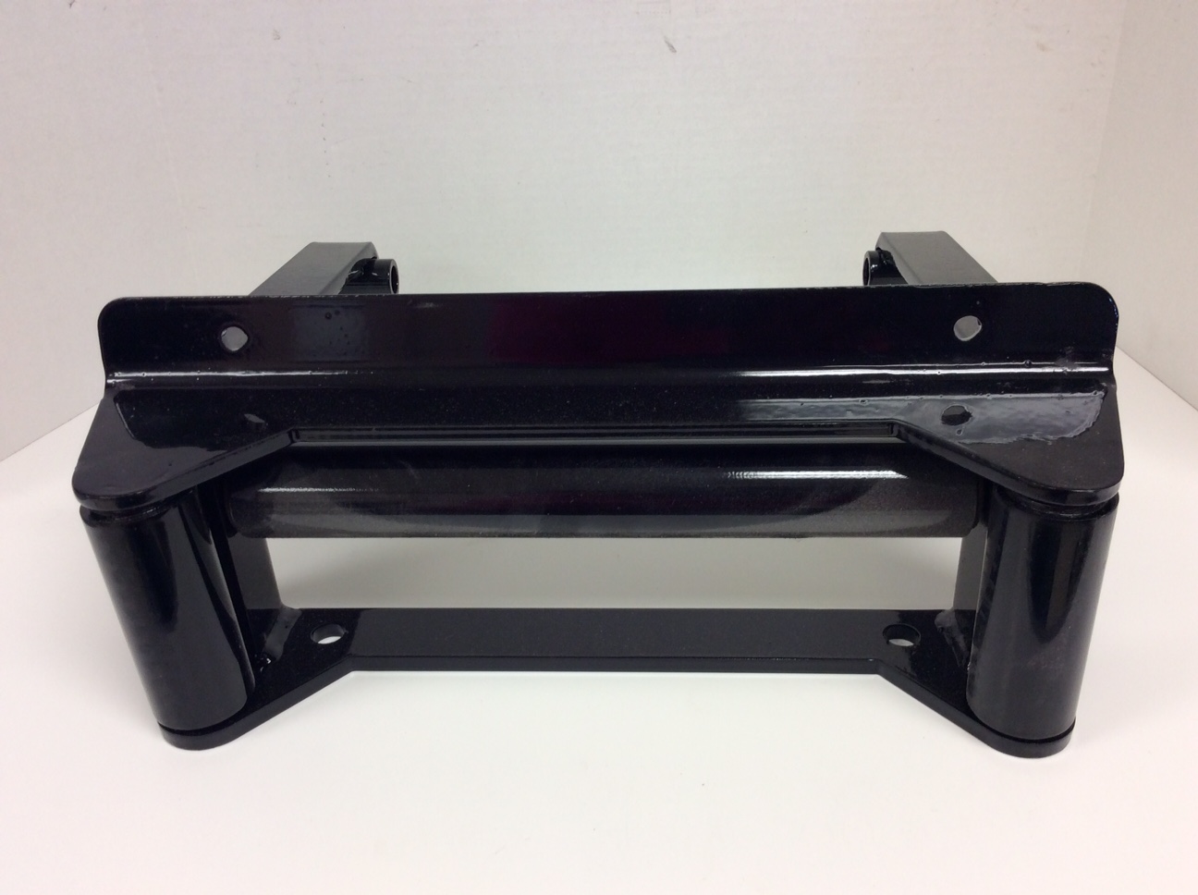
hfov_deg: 56.9
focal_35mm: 32
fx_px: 1106
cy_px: 448
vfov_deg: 44.1
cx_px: 599
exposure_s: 1/24
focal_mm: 3.3
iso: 40
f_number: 2.4
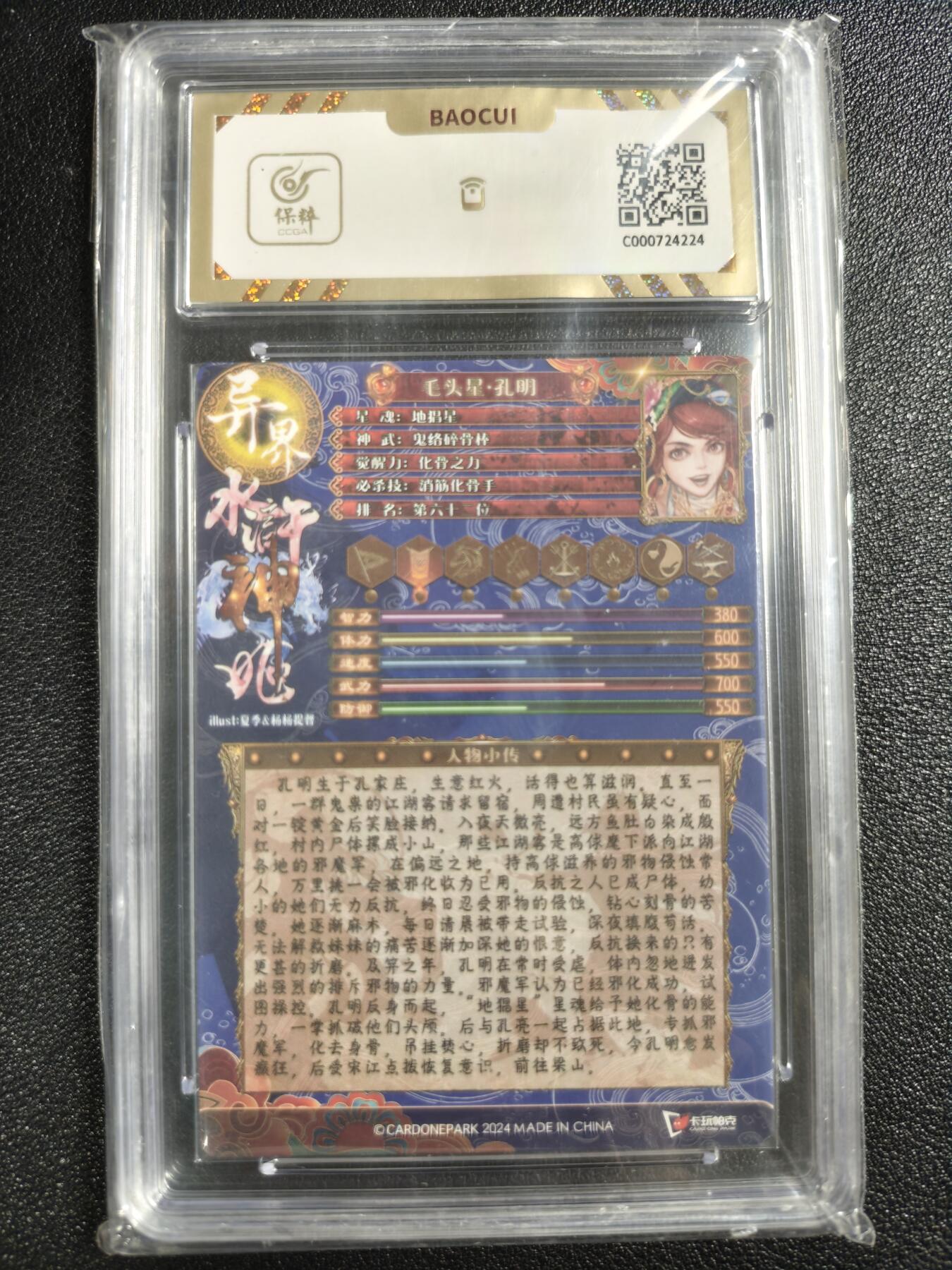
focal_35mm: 26
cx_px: 476
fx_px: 953
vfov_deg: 67.3
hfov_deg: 53.1
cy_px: 635
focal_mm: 4.94
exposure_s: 1/50
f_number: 1.5
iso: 400
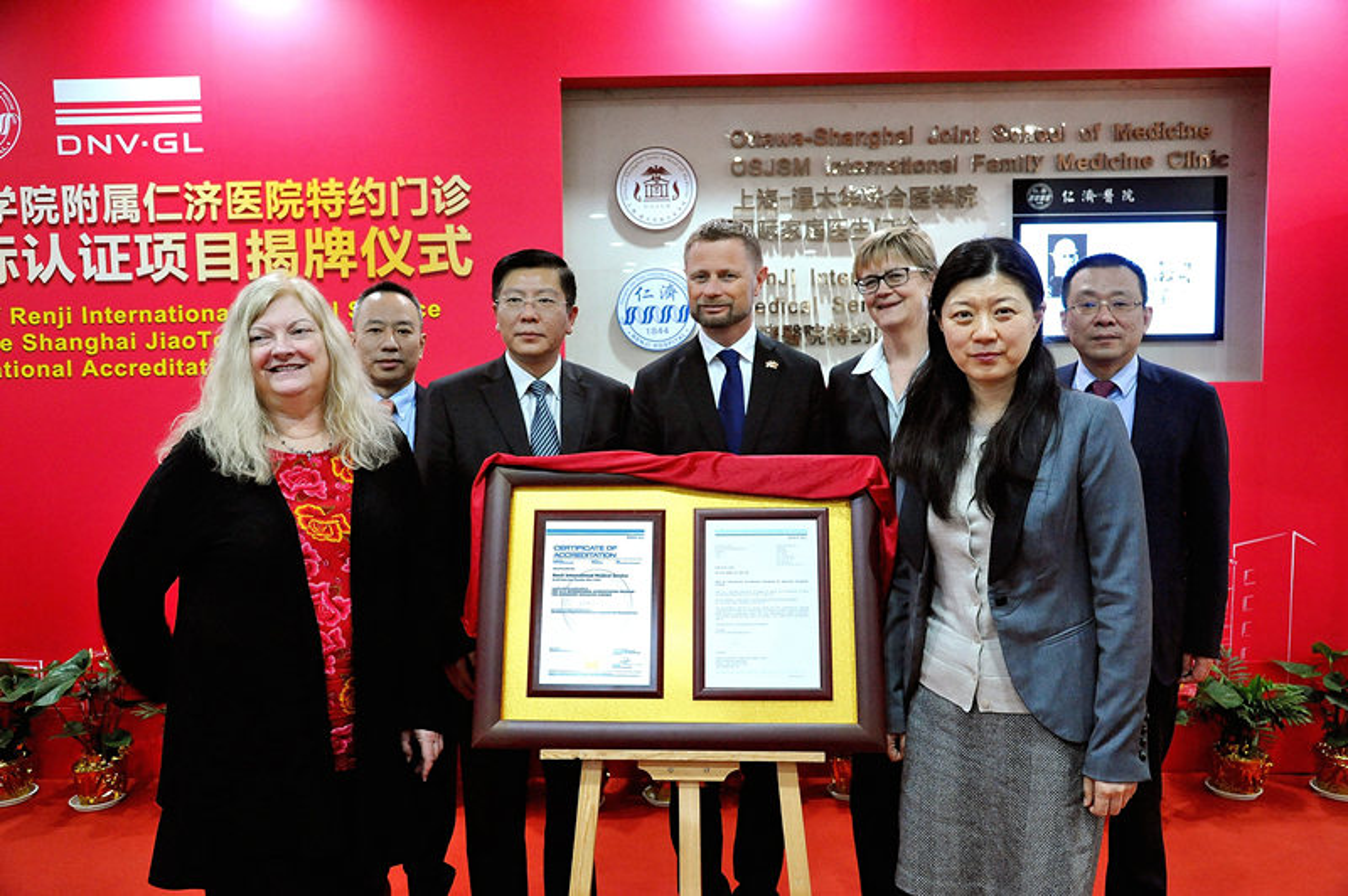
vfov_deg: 46.3
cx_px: 674
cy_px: 448
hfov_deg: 65.5
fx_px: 1048
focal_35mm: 28
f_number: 6.3
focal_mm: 28
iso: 5000
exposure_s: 1/40
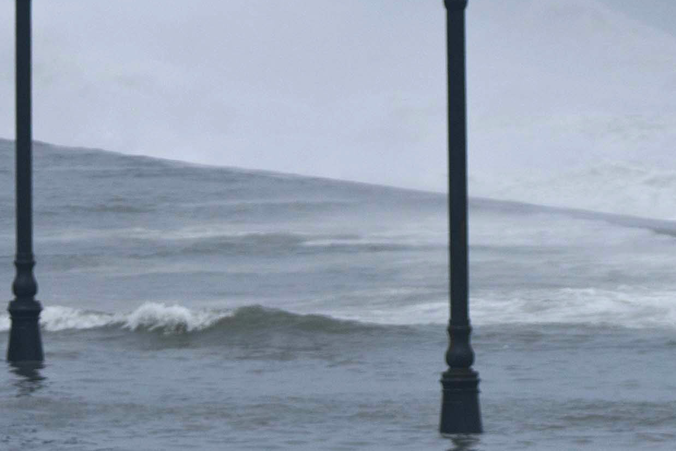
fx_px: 15832
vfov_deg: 1.6
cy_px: 192
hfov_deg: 2.4
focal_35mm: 843
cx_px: 258
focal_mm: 135
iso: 320
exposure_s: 1/8000
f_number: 3.2
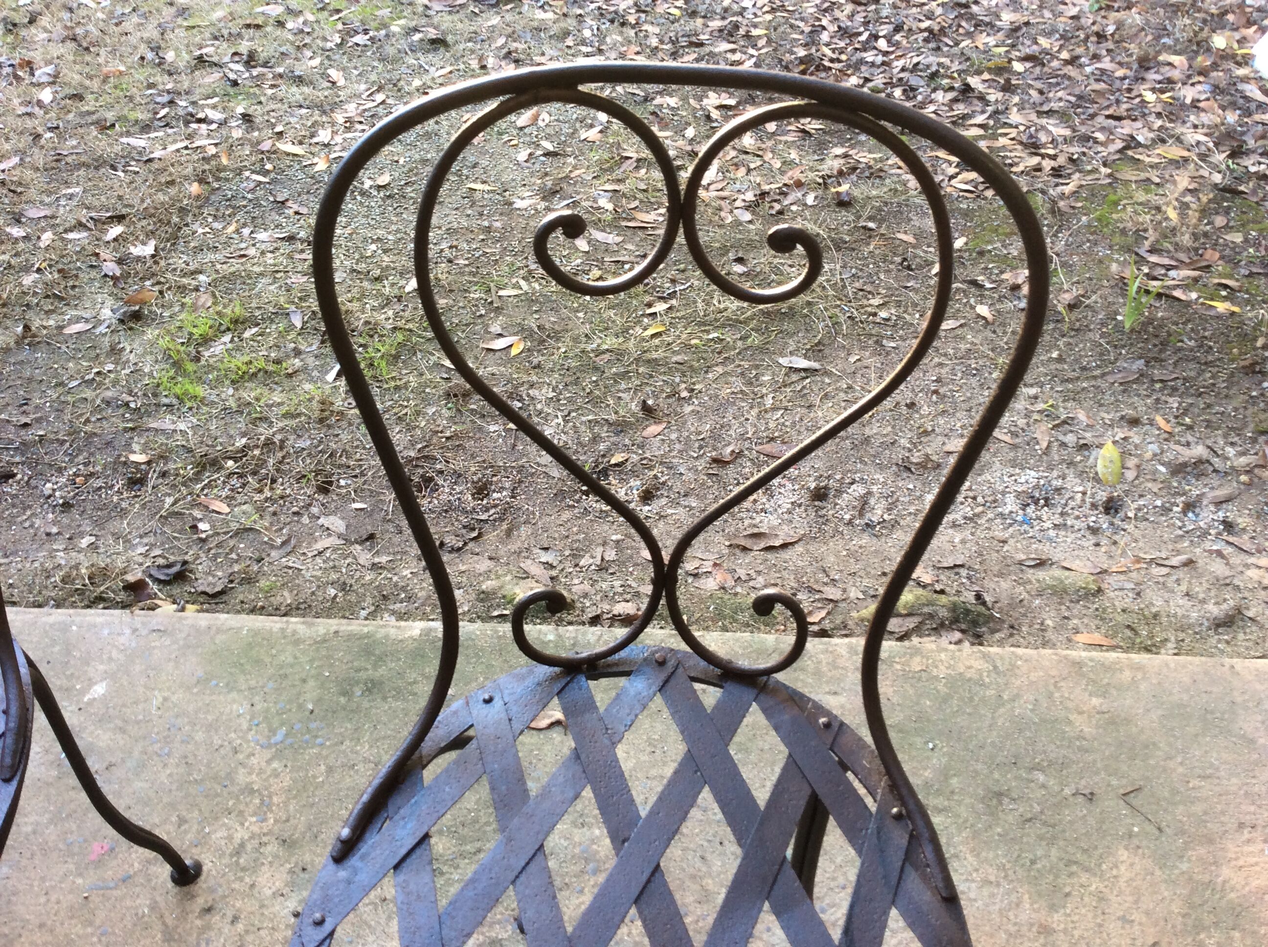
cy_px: 474
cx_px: 634
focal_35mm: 32
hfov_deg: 56.9
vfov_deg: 44.1
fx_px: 1170
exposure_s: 1/25
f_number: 2.4
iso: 50
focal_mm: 3.3
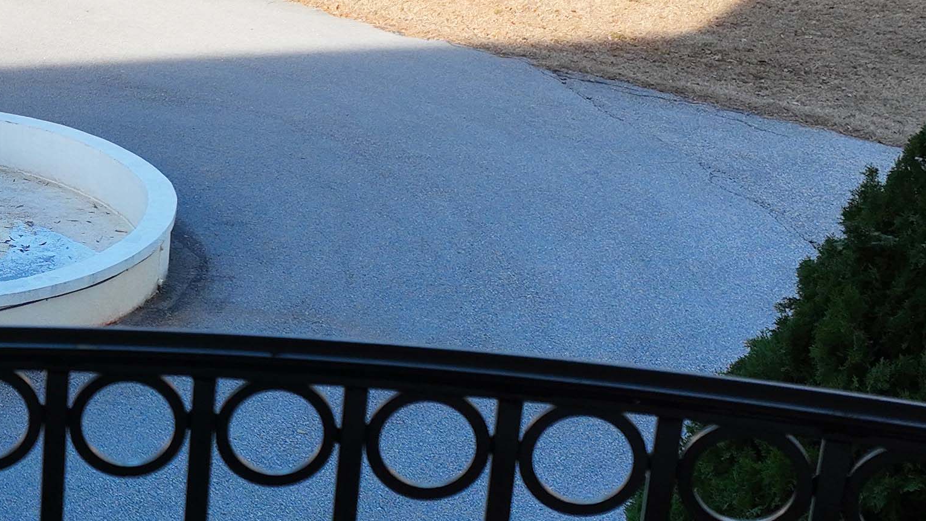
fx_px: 2210
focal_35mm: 90
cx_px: -172
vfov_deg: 13.4
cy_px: 286
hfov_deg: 22.0
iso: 200
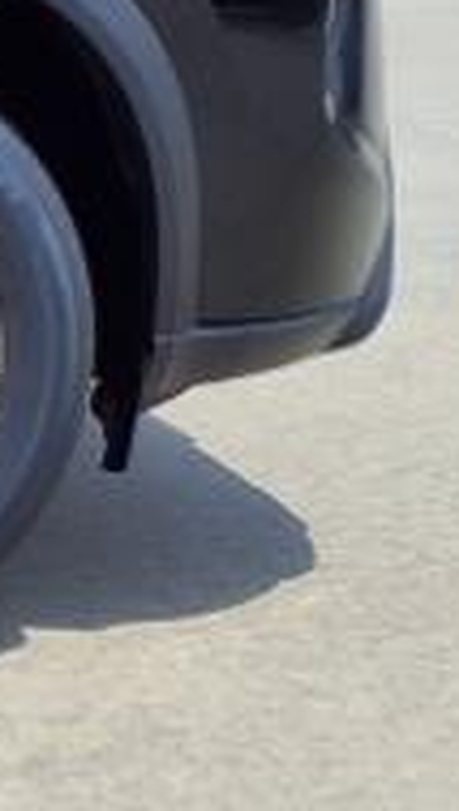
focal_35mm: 159
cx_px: -1471
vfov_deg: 13.3
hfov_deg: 6.2
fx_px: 3424
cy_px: -47
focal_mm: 3.58
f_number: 1.9
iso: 40
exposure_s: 1/1667
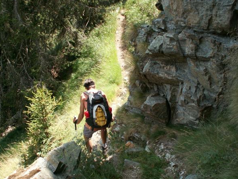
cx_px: 113
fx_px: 261
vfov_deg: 37.7
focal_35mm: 38
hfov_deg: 48.9
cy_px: 92
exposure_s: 1/200
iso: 50
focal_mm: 5.86
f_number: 2.8
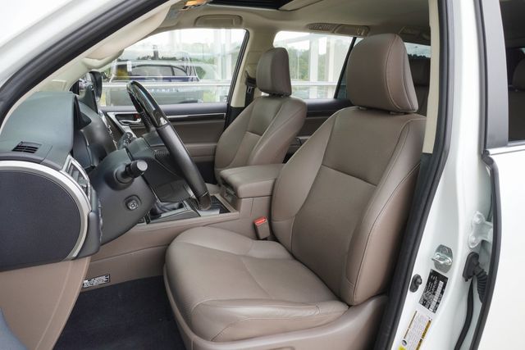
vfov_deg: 50.4
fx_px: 372
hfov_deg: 70.4
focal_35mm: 26
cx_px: 262
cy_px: 175
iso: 160
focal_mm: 17
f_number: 13
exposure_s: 1/15
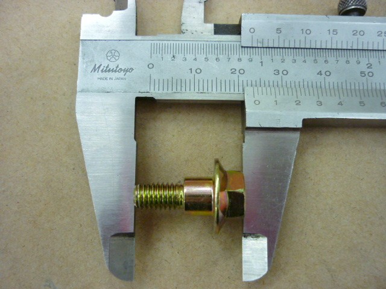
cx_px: 193
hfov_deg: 55.4
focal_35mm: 33
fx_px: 368
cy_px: 144
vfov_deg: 42.9
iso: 400
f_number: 2.8
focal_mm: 5.5
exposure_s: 1/20
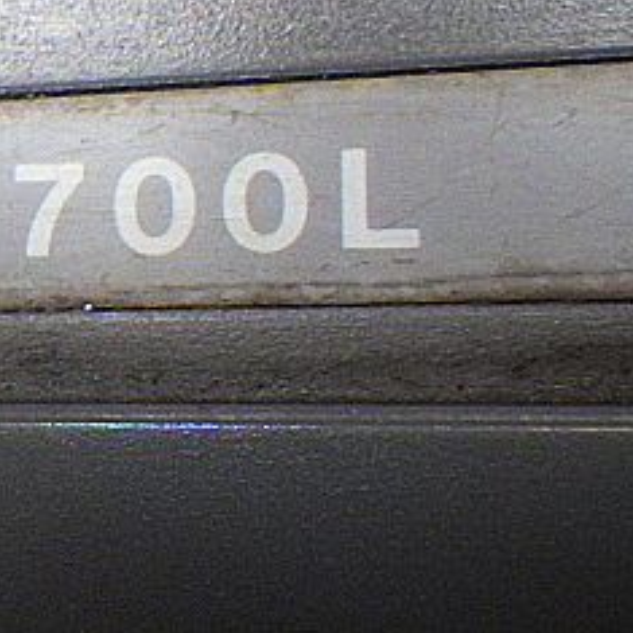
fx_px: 1696
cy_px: 207
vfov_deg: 21.1
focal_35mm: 82
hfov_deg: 19.3
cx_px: -221
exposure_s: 1/50
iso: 250
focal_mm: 6.1
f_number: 3.8
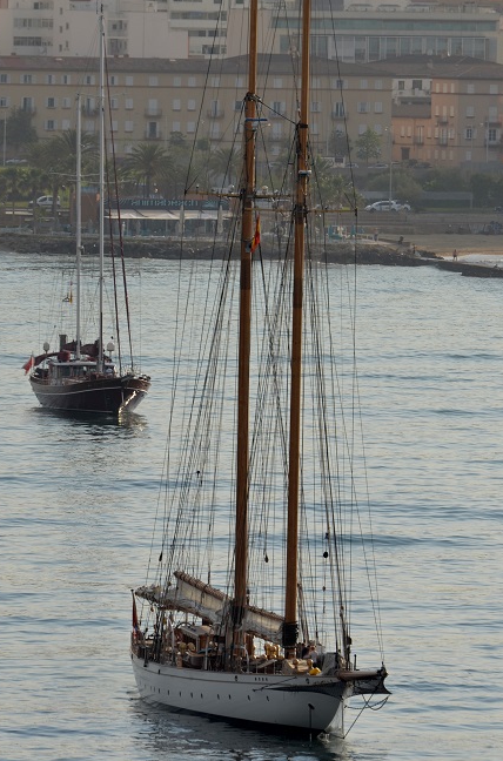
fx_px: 10251
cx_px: 220
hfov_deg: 2.8
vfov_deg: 4.3
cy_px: 285
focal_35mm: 486
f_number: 8
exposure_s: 1/400
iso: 100
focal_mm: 210
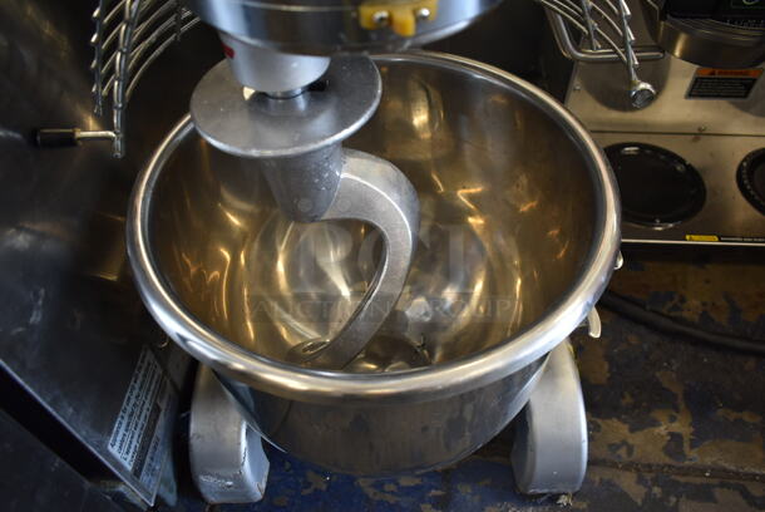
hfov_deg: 67.3
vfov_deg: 48.0
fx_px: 574
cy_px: 256
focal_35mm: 27
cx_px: 382
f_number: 3.5
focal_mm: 18
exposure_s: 1/30
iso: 400
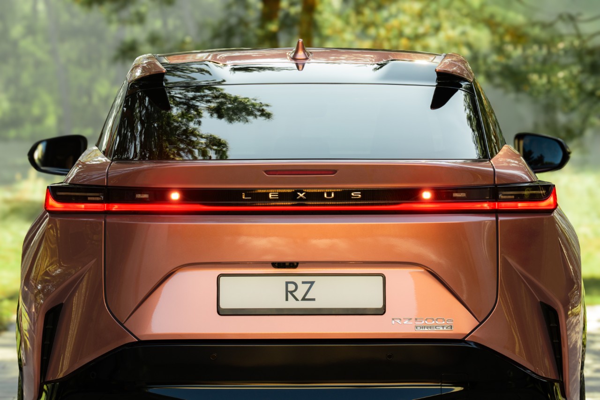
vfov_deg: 7.0
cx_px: 300
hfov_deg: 10.4
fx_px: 3283
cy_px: 200
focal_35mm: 197
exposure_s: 1/100
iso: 800
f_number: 11
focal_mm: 197
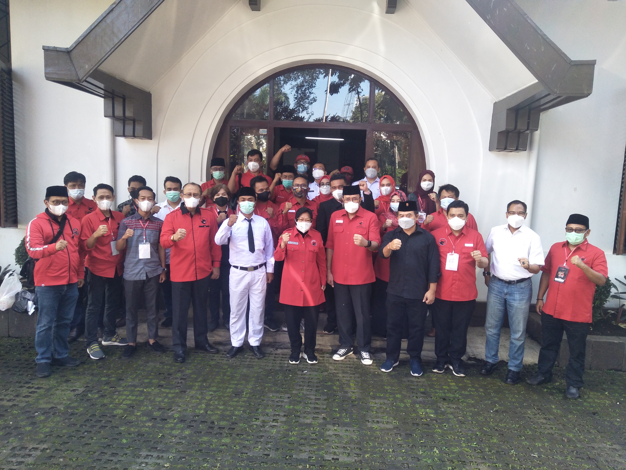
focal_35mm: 20
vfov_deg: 66.0
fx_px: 362
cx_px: 313
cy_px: 235
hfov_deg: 81.7
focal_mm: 3.46
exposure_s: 1/100
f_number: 2.2
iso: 50
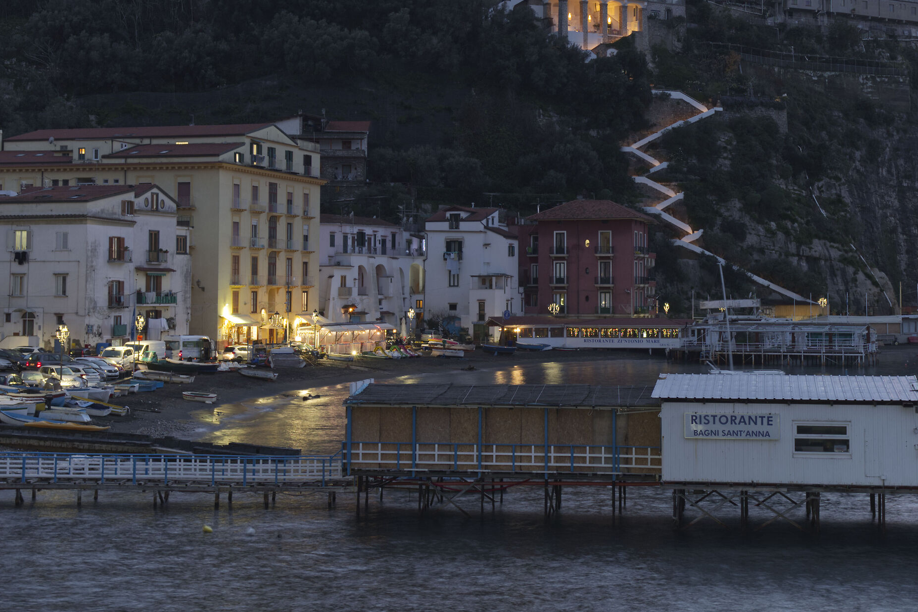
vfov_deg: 22.2
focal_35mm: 61
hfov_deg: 32.8
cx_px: 532
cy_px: 218
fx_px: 1555
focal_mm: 31
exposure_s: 1
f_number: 8
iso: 100
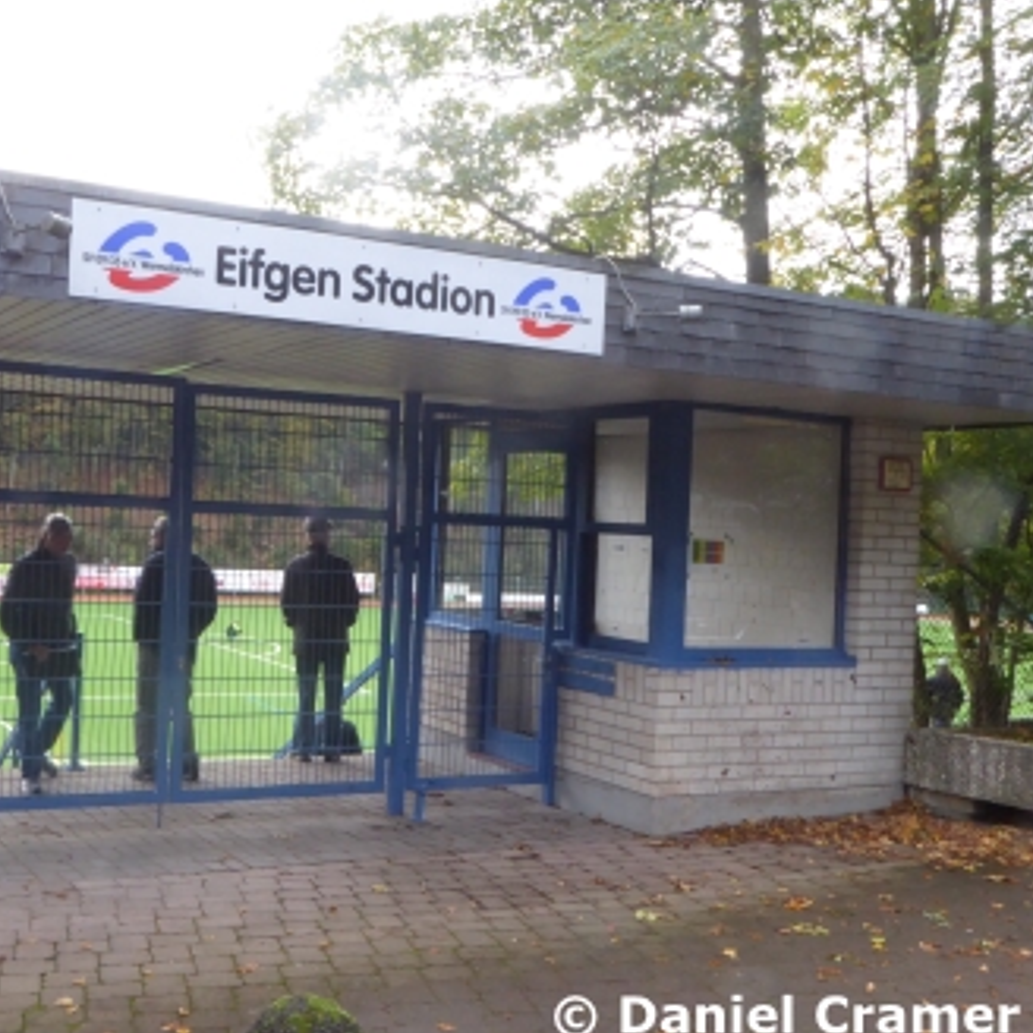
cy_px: 523
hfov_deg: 41.3
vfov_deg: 41.9
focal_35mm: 40
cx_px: 334
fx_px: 1350
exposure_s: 1/20
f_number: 8
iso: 400
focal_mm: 5.8
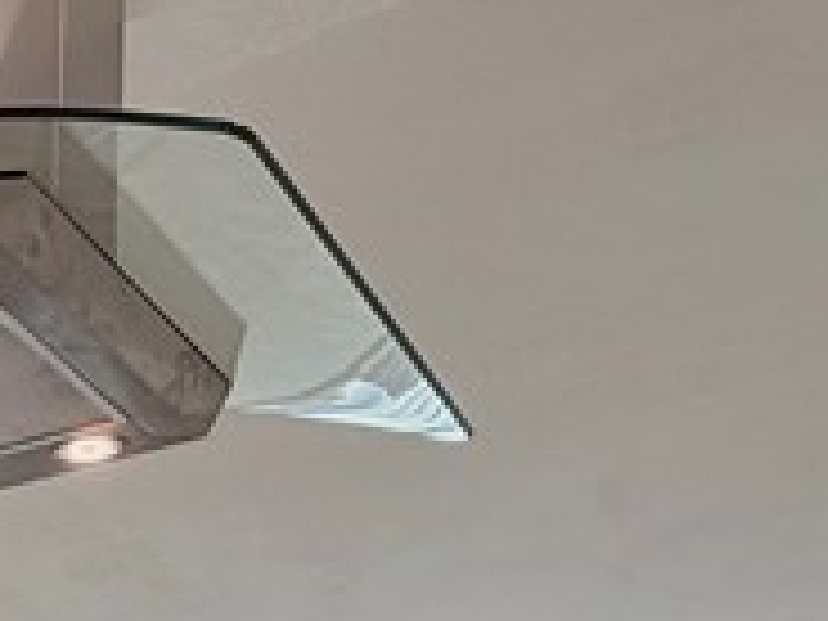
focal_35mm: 78
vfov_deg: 15.0
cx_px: -482
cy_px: 1282
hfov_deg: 20.6
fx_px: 1866
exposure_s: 1/121
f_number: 2.2
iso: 50
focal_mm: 2.22
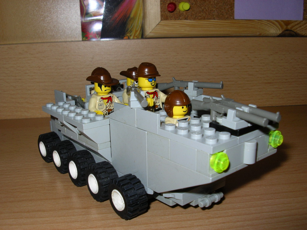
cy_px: 115
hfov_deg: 49.0
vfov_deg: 37.7
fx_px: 337
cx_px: 154
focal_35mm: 38
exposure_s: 1/60
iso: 50
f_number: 4.1
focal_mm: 5.8
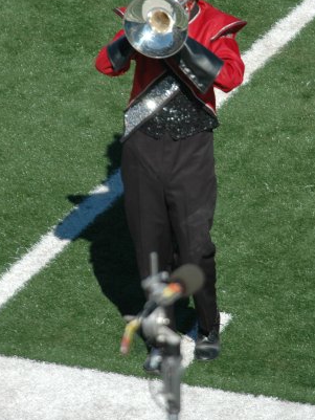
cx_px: 154
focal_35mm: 862
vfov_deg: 2.3
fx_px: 10453
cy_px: 137
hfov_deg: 1.7
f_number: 5.6
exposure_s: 1/1250
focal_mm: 400
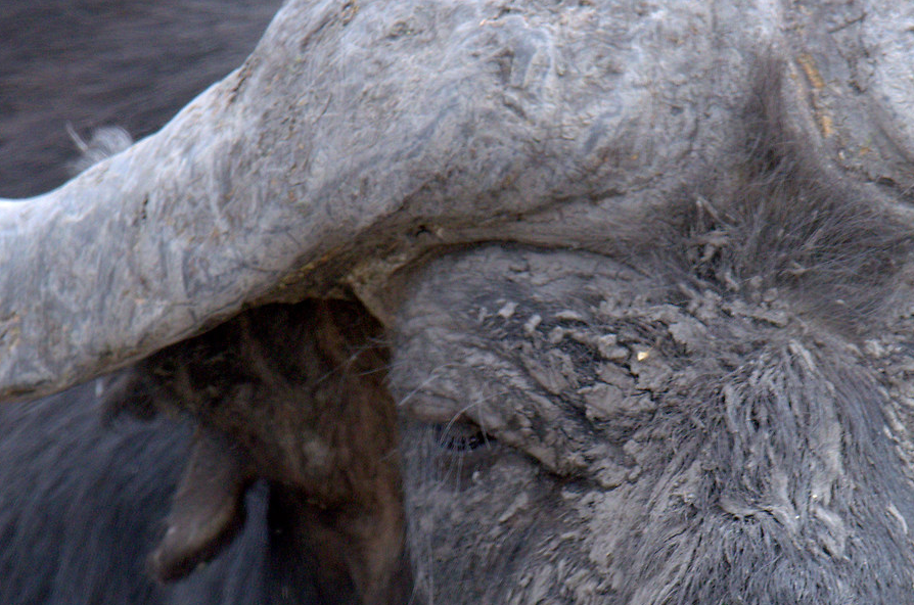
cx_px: 557
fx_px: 56091
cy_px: 418
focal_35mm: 2214
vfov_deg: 0.6
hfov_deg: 0.9
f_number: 6.3
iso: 400
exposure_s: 1/500
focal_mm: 550
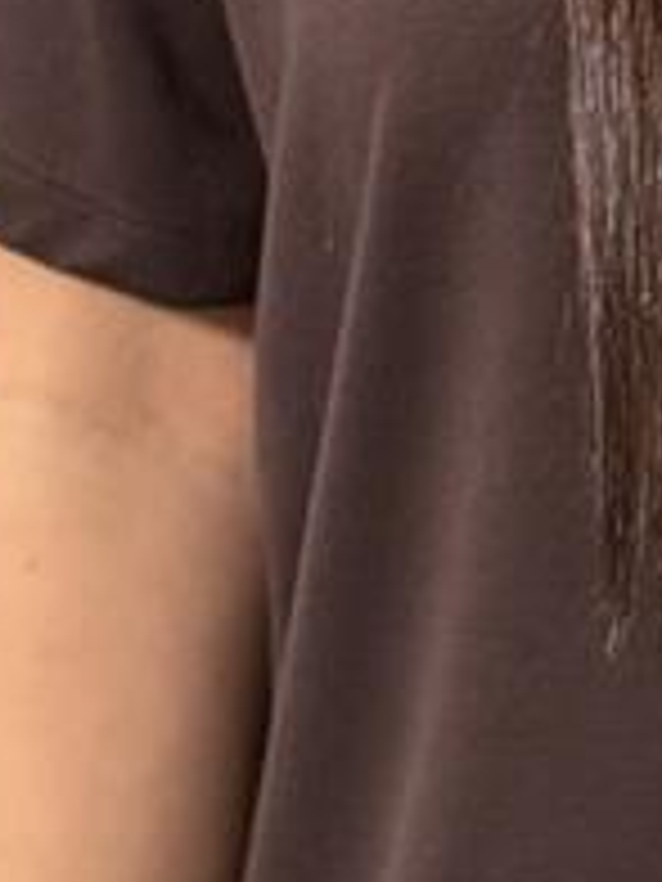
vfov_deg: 6.1
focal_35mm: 327
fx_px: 8338
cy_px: 232
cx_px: 1180
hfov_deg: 4.5
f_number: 1.78
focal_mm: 6.76
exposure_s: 1/122
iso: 64
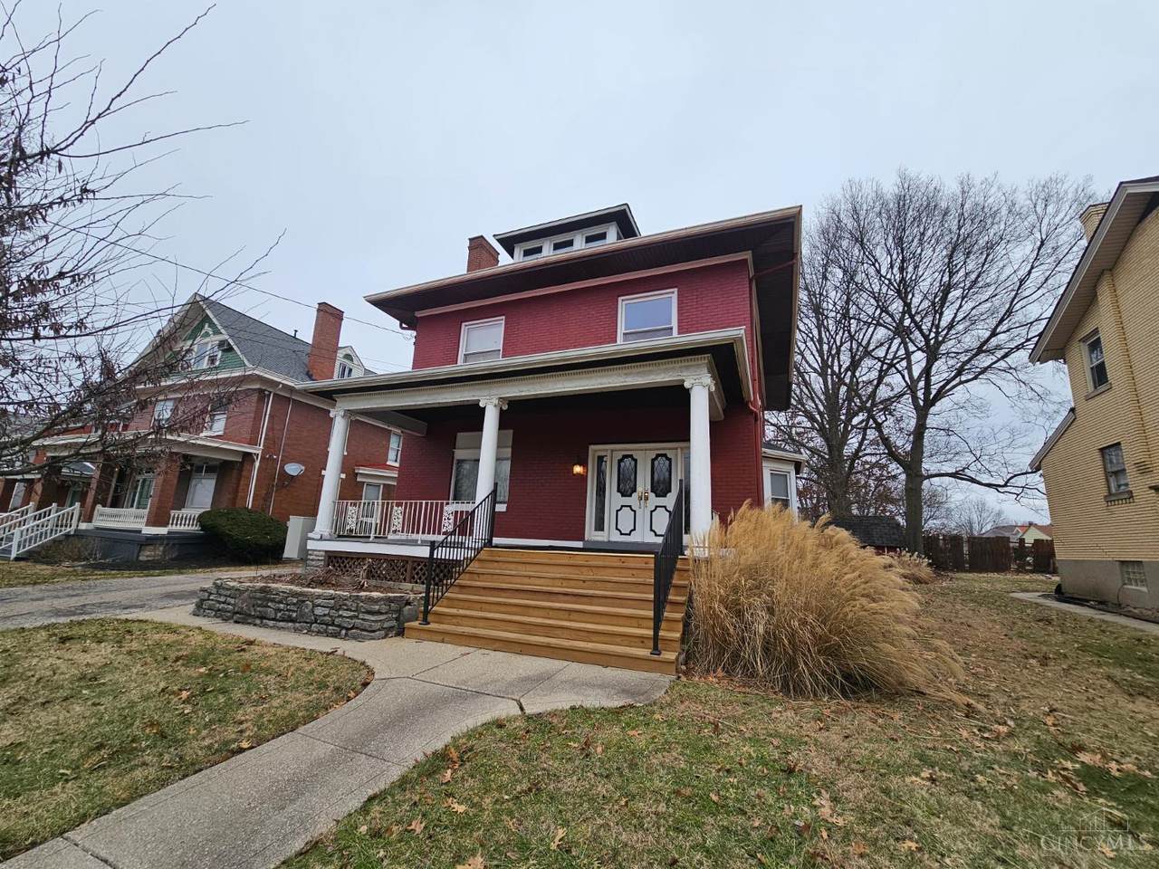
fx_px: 435
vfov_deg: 89.9
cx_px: 580
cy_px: 434
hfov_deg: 106.2
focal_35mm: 13
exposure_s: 1/554
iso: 50
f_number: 2.2
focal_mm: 2.2
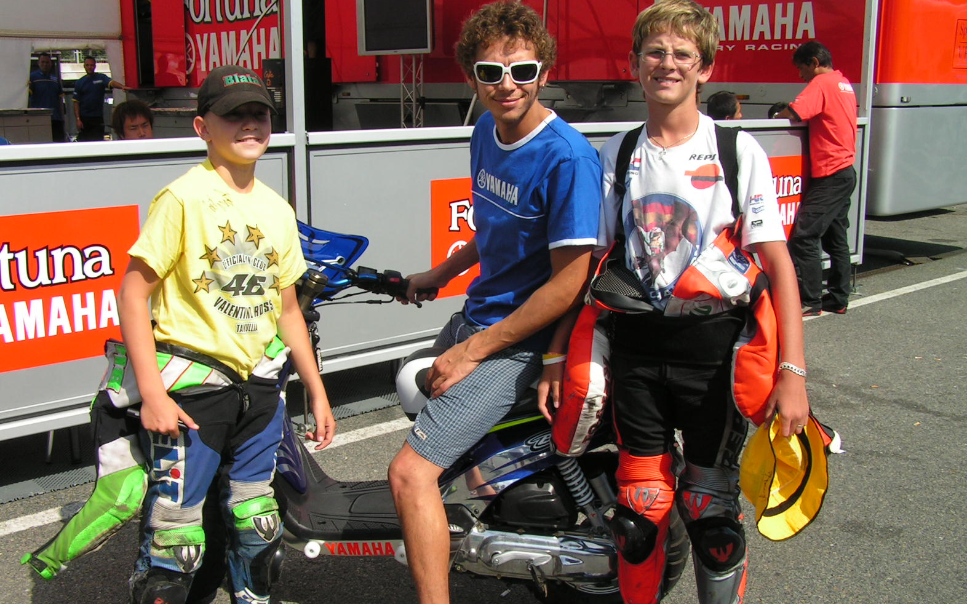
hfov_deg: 48.2
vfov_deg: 31.2
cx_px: 487
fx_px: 1080
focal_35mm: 41
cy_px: 312
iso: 50
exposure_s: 1/400
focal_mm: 6.3
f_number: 5.6
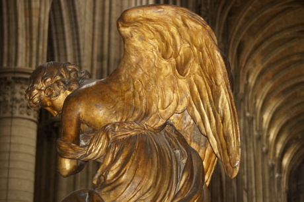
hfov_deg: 18.2
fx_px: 949
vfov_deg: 12.2
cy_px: 101
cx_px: 152
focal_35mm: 112
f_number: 4.5
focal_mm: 75
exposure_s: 1/60
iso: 1000
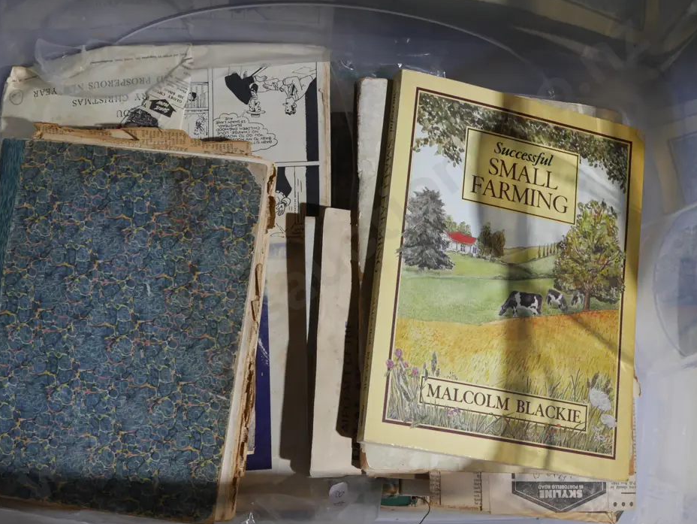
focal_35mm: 64
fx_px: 1289
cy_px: 262
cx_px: 333
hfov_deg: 30.2
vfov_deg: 23.0
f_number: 5.4
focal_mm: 29
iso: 1000
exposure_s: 1/60
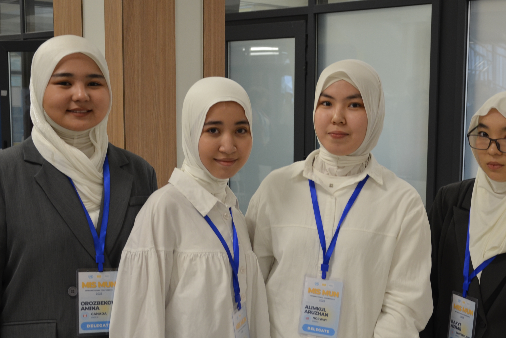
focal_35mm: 59
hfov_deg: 33.8
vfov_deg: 23.0
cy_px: 202
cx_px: 307
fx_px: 829
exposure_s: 1/60
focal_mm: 30
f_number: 4.2
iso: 400
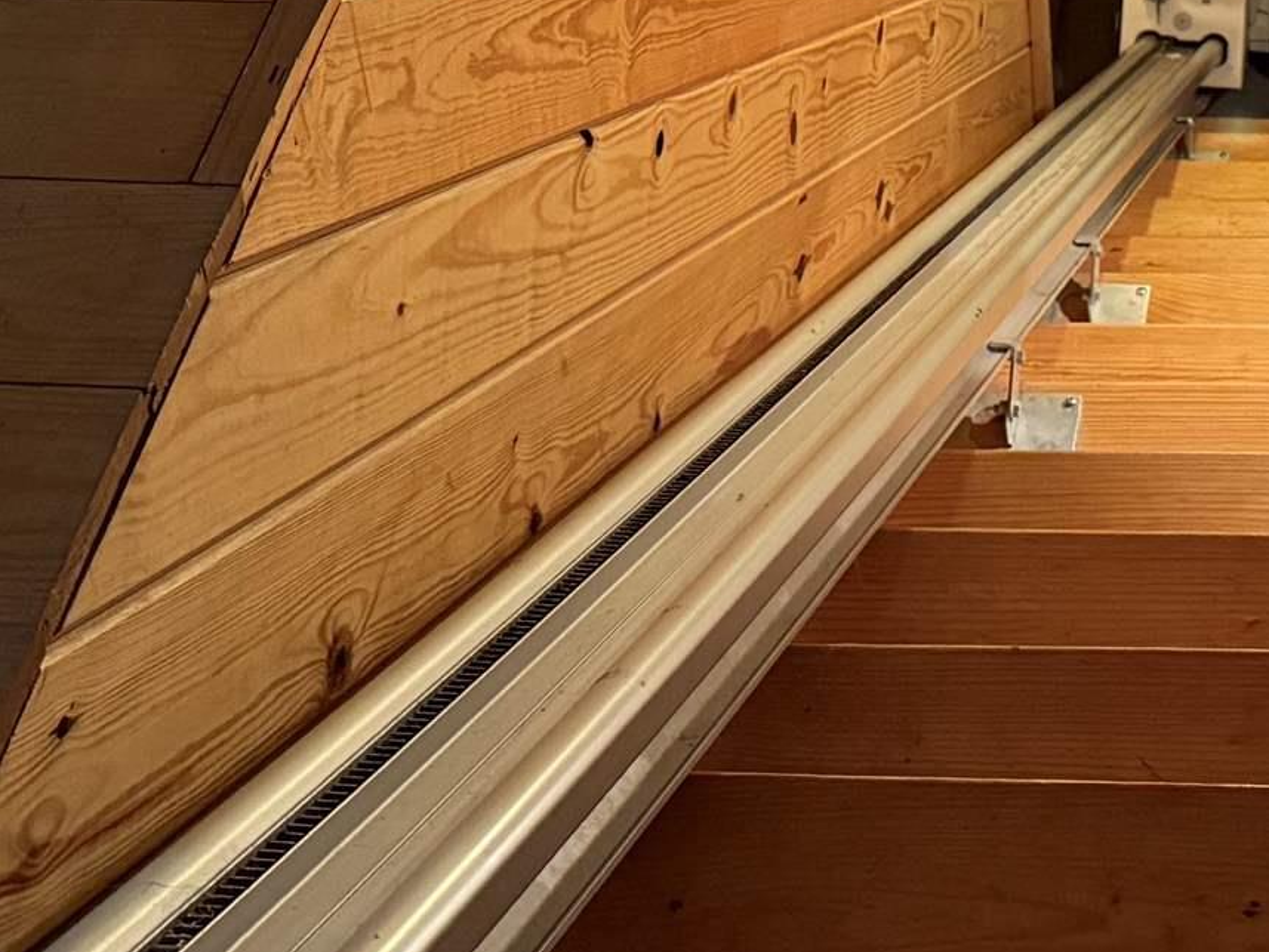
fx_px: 3153
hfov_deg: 21.8
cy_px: -471
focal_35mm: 86
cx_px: 1325
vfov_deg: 15.8
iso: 640
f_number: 1.78
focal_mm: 6.76
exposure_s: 1/40
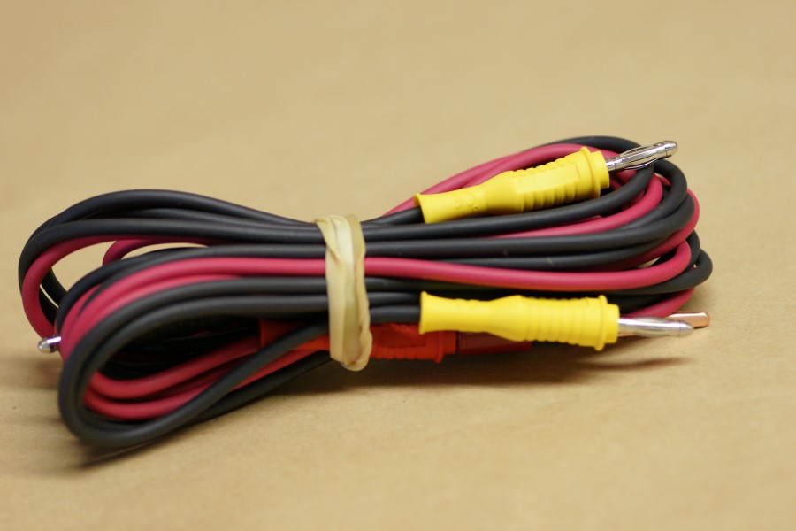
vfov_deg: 9.1
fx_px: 3316
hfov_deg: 13.7
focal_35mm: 150
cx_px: 398
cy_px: 266
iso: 800
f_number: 2.8
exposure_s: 1/100
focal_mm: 100
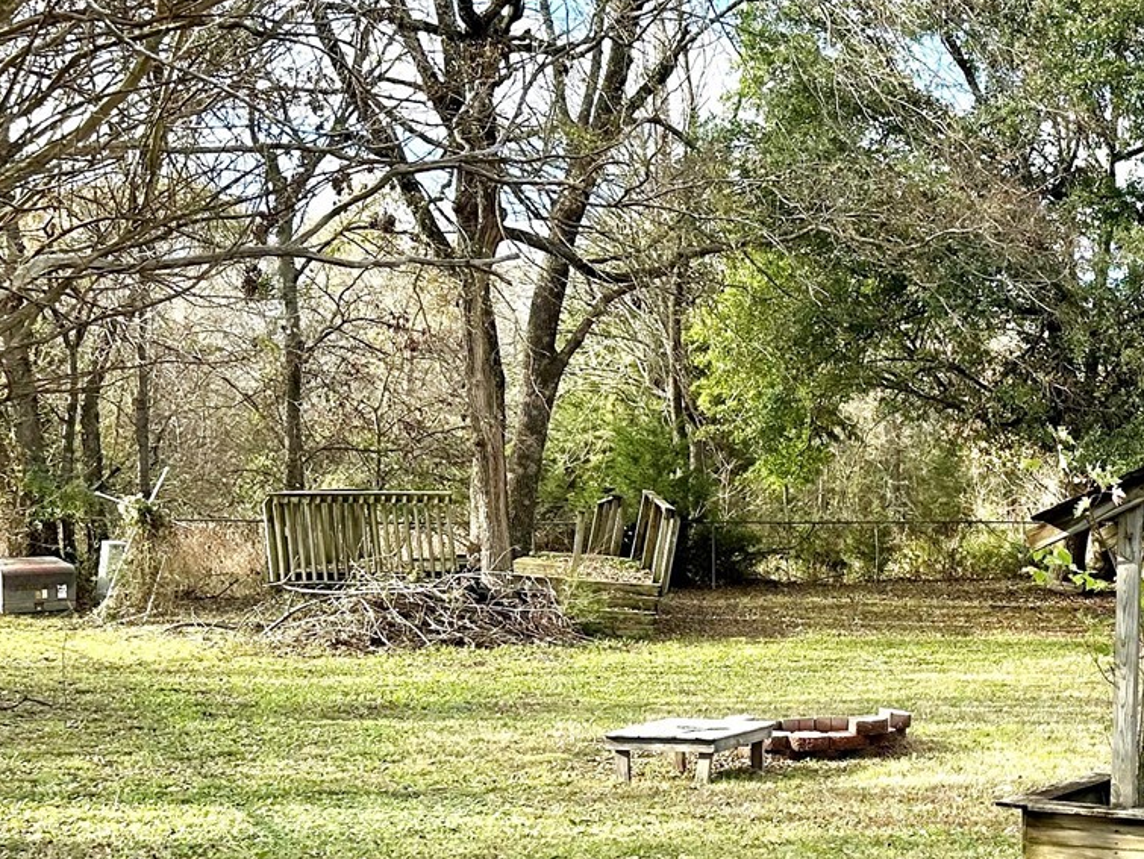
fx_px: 2017
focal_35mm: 61
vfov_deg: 23.9
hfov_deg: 29.0
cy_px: 595
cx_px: 1223
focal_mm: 6.86
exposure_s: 1/1157
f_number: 1.78
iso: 80
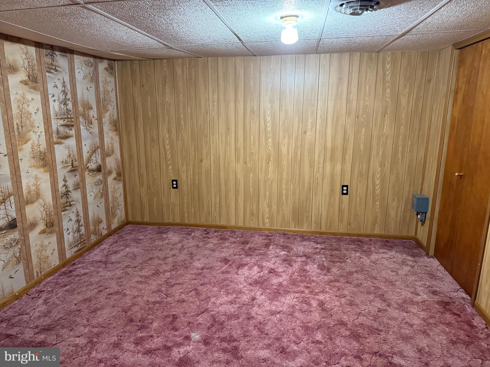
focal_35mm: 24
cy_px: 184
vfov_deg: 56.8
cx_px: 245
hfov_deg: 71.6
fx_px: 340
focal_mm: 6.76
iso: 800
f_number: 1.78
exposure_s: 1/40
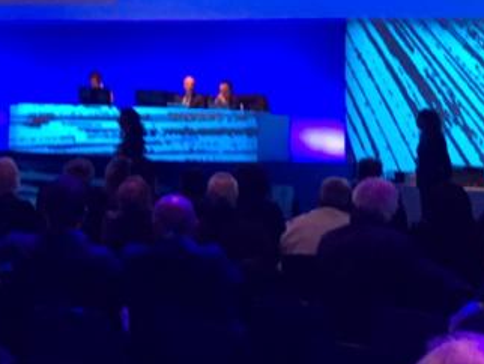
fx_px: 1511
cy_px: -27
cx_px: -50
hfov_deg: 17.6
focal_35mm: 108
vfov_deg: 13.5
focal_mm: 4.15
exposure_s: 1/20
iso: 200
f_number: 2.2
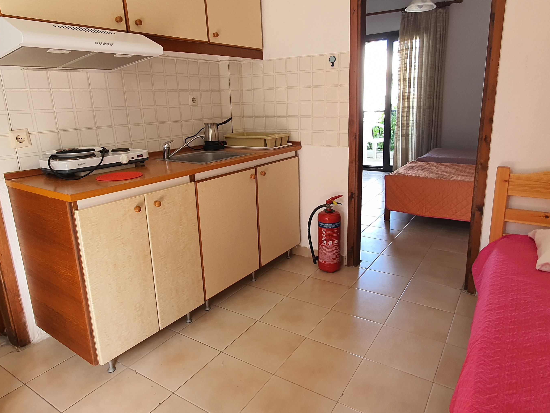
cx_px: 282
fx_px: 350
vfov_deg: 61.1
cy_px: 196
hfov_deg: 76.4
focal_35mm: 22
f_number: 2.2
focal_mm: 1.8
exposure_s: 1/60
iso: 50
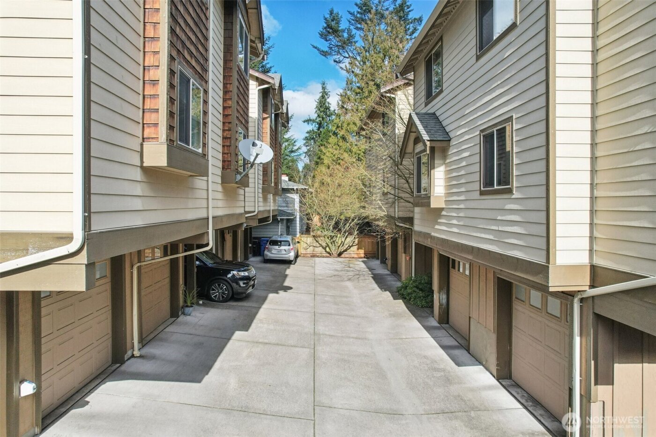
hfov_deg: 78.6
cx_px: 328
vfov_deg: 57.2
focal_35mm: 22
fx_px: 401
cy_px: 218
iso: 100
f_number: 2.8
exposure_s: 1/1500
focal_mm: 8.4
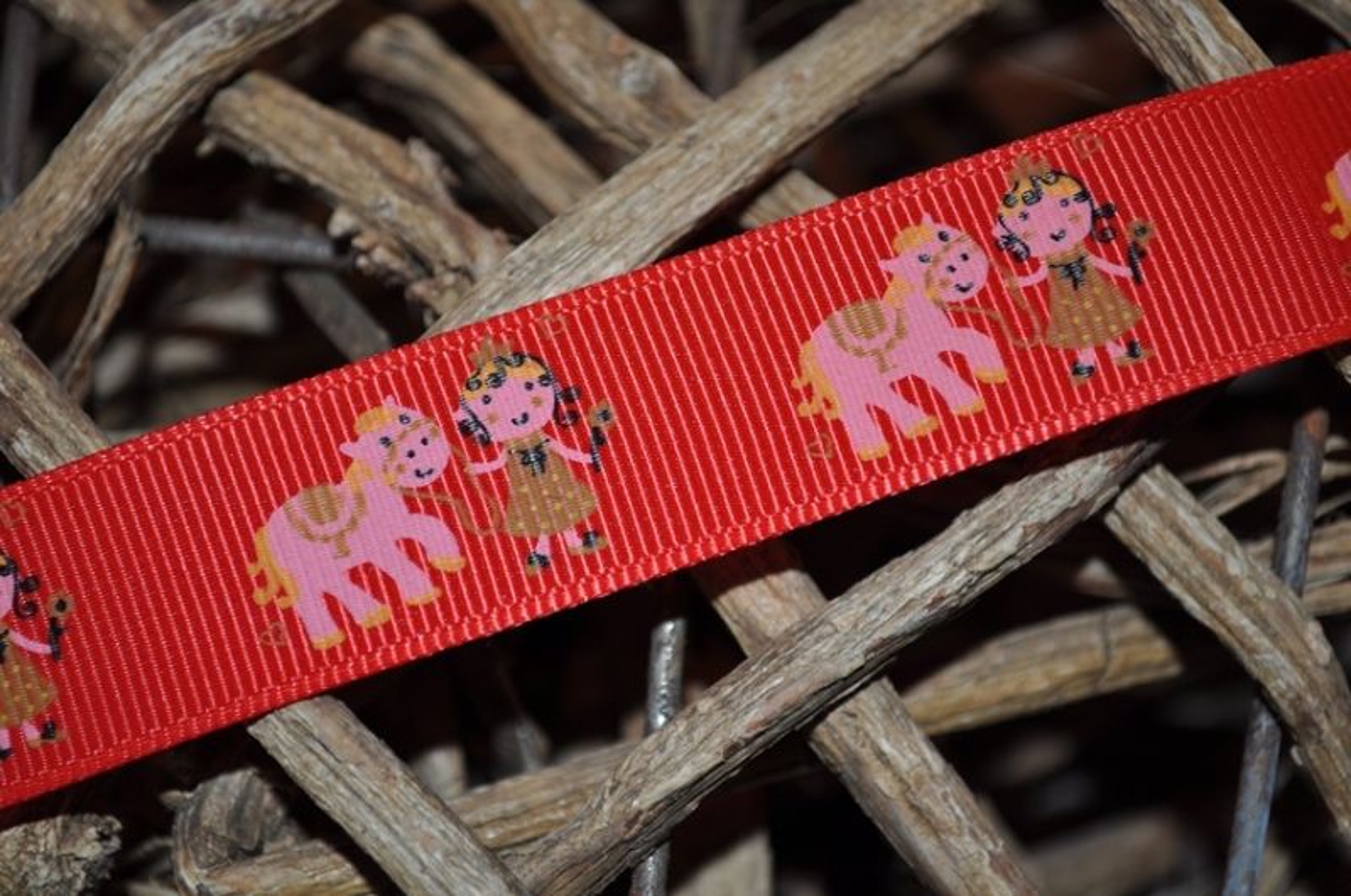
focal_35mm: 69
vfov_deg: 19.7
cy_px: 448
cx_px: 676
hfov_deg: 29.3
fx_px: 2586
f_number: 5.3
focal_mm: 46
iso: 200
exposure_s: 1/60
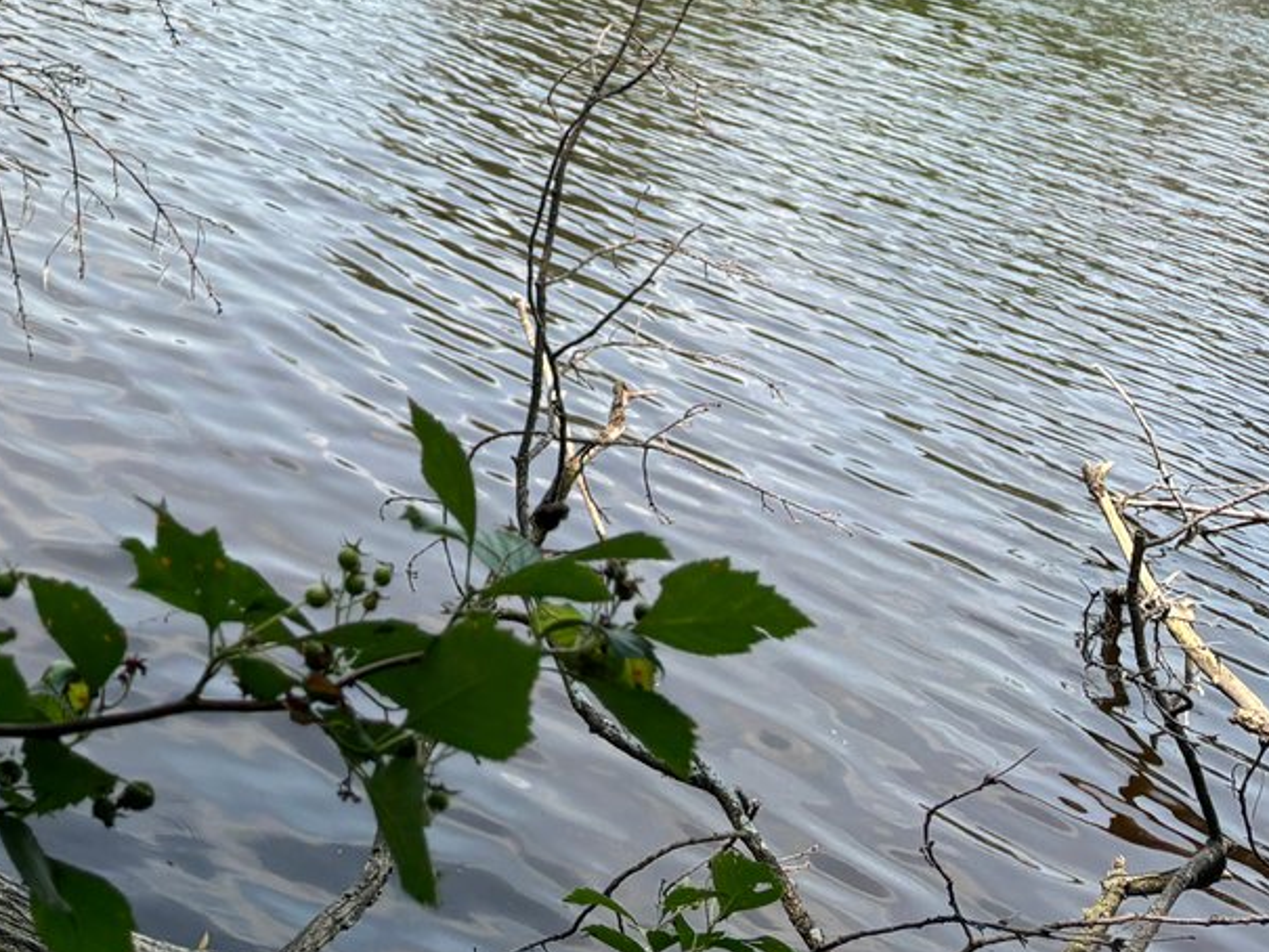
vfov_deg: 21.3
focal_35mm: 65
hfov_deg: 26.7
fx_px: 2383
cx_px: -221
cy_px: -131
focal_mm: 5.96
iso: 50
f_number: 1.6
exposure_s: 1/1845
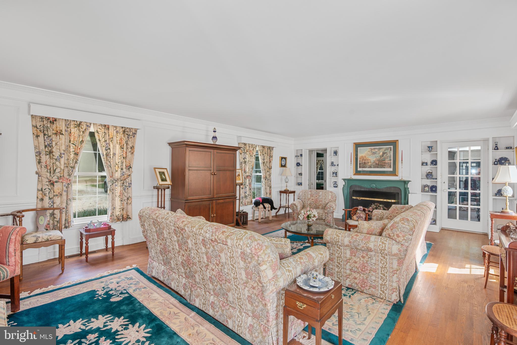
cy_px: 172
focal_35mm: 16
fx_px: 230
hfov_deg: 96.7
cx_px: 258
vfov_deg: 73.8
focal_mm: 16
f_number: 6.3
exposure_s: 1/1.67
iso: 100
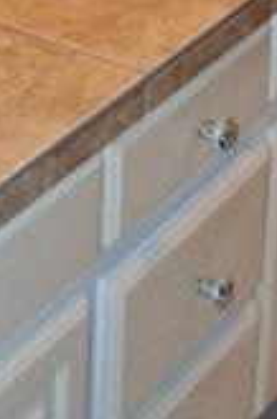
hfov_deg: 10.4
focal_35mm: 126
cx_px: -172
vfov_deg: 14.4
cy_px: -330
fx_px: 1463
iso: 1000
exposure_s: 1/60
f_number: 3.5
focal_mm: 18
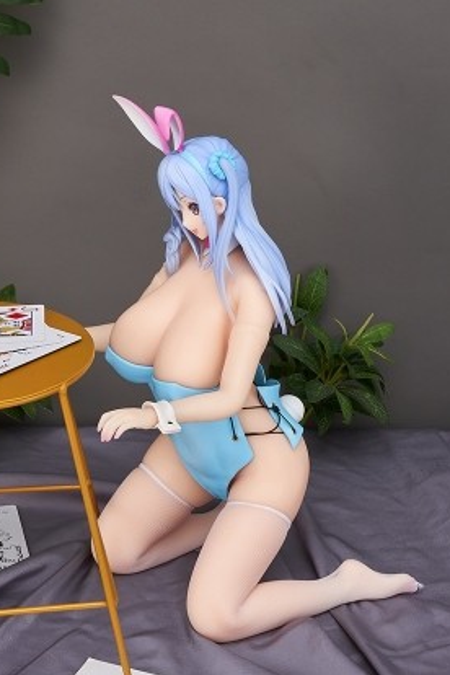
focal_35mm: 100
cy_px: 212
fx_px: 1875
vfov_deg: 20.3
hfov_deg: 13.7
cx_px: 127
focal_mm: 46
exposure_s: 1/125
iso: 250
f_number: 16
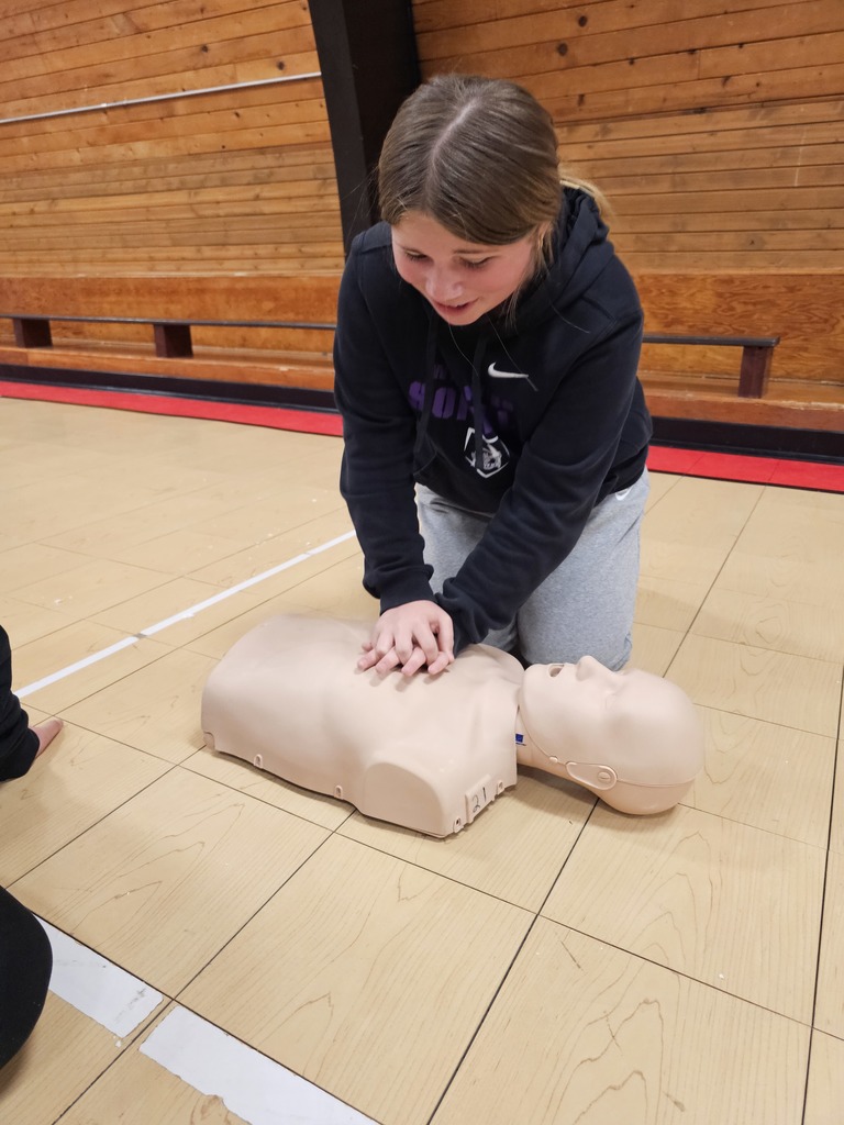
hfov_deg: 58.9
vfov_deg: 73.9
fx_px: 748
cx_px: 422
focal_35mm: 23
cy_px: 562
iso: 400
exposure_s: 1/120
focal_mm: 6.3
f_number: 1.7
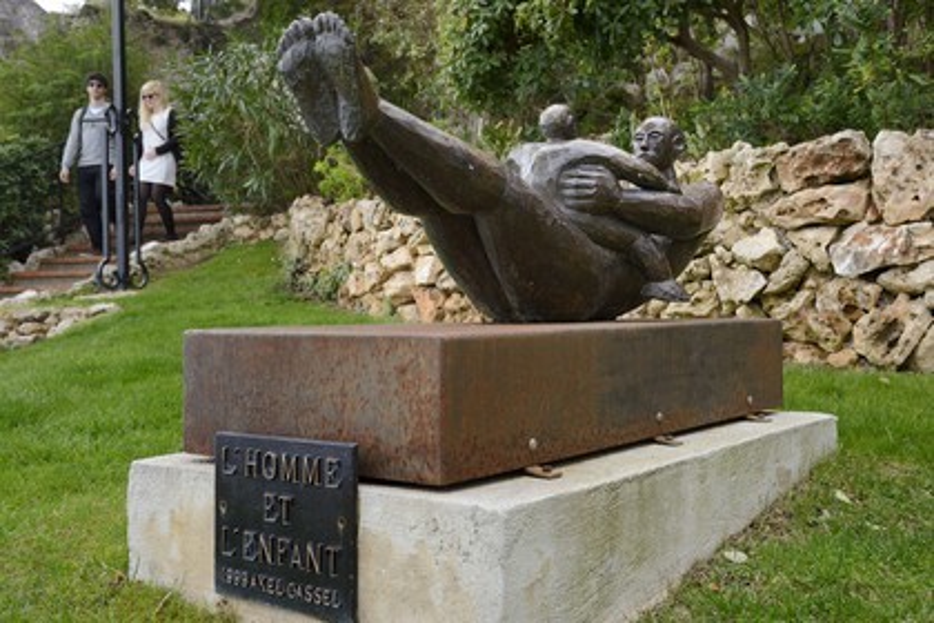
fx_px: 908
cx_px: 467
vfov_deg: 37.9
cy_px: 312
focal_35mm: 35
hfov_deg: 54.4
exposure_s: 1/400
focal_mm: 35
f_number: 6.3
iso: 400
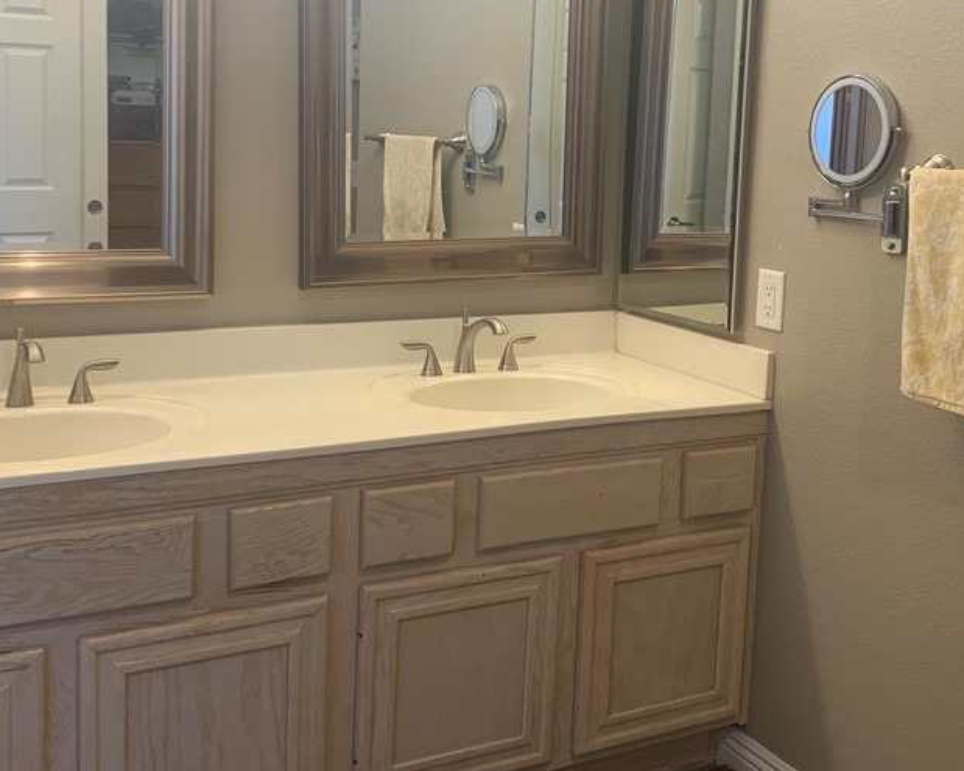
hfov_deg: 43.8
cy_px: 287
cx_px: 484
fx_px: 1198
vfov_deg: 35.5
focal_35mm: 42
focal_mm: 4.25
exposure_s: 1/60
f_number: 1.8
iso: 100
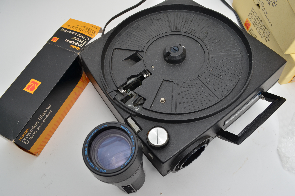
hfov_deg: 67.5
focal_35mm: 27
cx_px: 148
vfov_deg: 47.7
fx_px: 221
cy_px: 98
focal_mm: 18
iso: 250
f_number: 8
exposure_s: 1/125
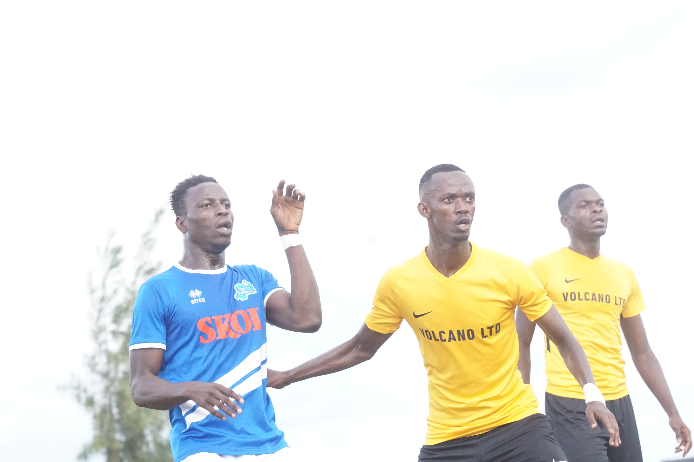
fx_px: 4626
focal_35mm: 240
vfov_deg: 5.7
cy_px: 231
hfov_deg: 8.6
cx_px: 347
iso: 2000
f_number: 9
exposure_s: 1/400
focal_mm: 160
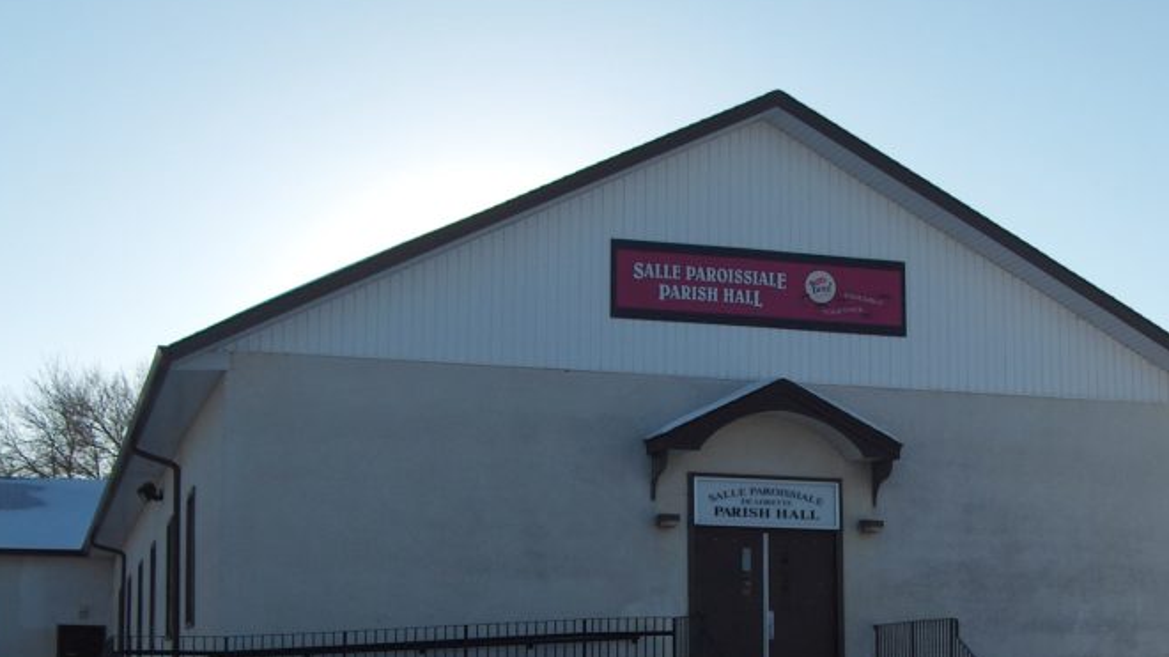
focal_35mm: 66
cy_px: 486
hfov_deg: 31.7
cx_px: 746
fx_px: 2045
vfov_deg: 18.1
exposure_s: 1/368
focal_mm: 8
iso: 50
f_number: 4.8
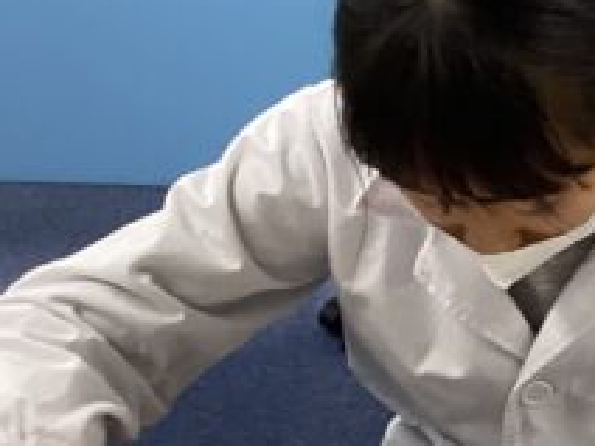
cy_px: 286
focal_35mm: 117
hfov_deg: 15.1
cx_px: 985
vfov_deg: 12.6
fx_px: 2011
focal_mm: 3.3
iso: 125
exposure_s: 1/60
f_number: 2.4
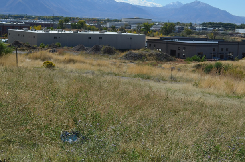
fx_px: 442
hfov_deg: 31.0
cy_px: 59
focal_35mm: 65
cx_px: 117
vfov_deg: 20.8
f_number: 4.2
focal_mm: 26
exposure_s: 1/1250
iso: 100
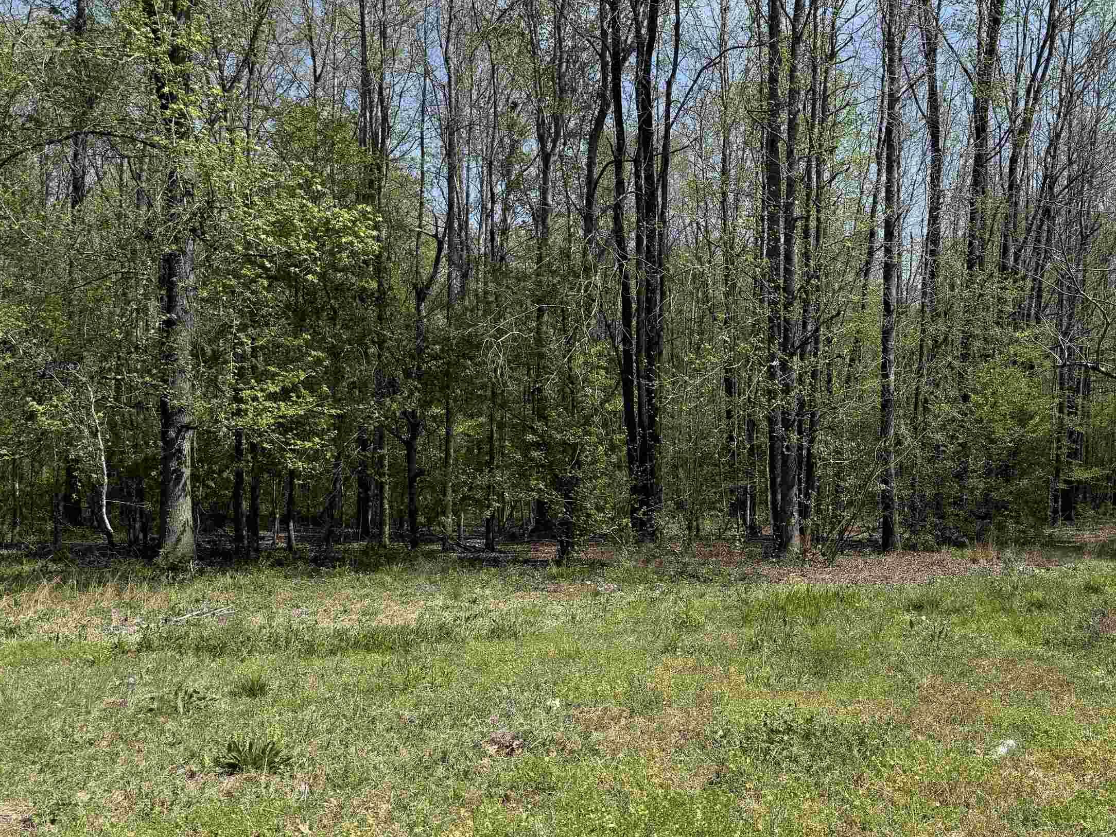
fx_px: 1096
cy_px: 435
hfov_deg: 53.0
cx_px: 737
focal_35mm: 34
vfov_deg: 41.8
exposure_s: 1/3759
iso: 80
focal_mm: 6.76
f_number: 1.78
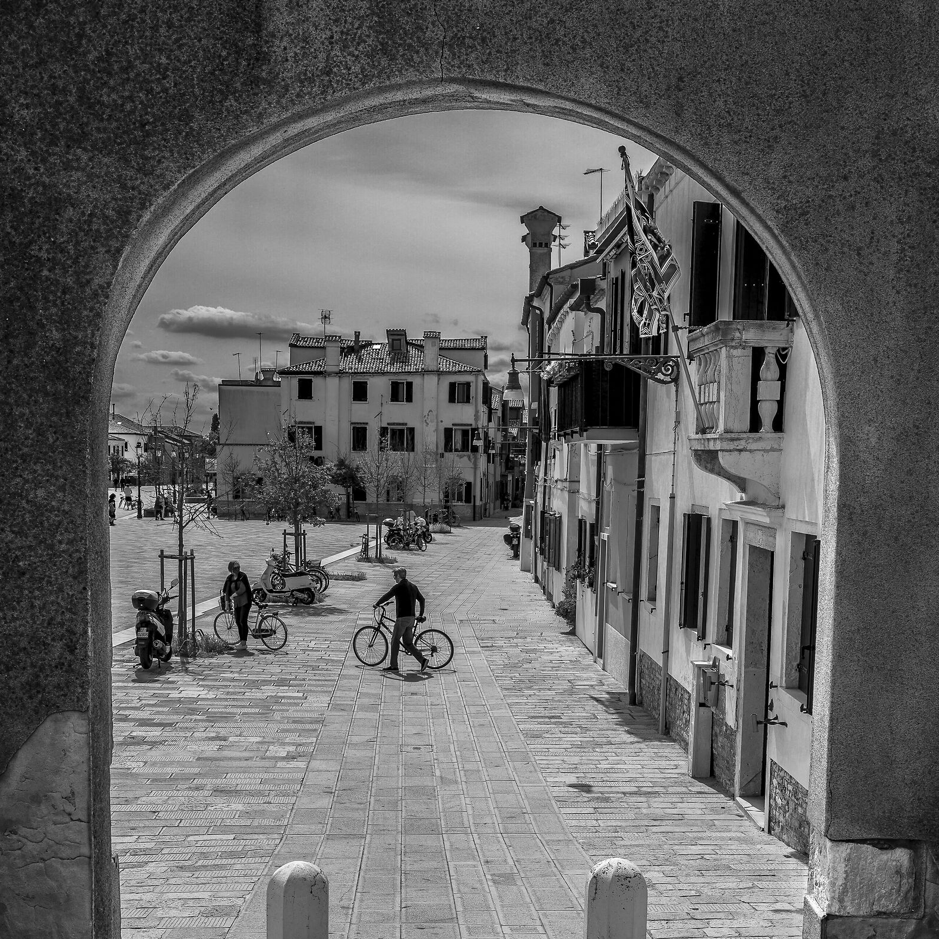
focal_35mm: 49
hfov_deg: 34.7
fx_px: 1504
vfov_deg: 34.0
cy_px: 696
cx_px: 472
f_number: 9
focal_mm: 38
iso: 100
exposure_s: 1/500
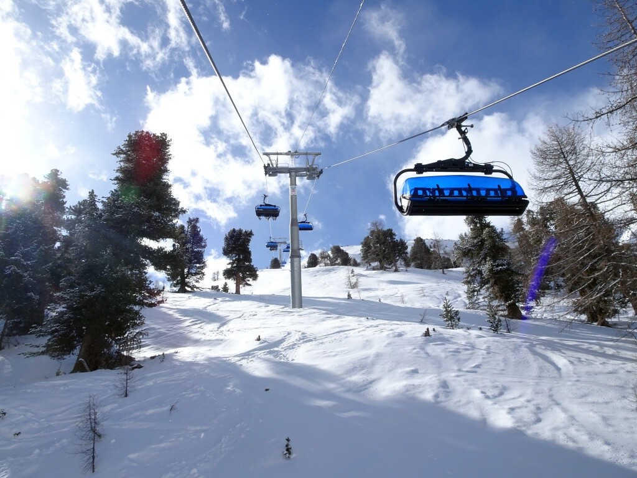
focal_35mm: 24
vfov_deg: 56.8
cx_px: 318
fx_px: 442
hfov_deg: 71.6
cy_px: 239
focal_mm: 4.1
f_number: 3.5
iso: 80
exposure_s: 1/1250
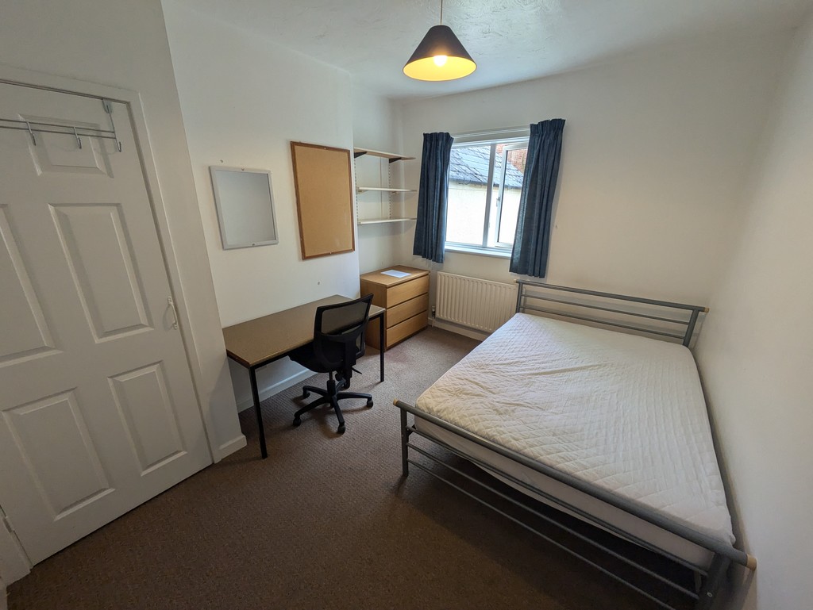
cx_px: 406
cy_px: 305
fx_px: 329
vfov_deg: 85.7
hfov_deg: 102.0
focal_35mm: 14
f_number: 2.2
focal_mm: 1.83
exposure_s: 1/100
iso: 90
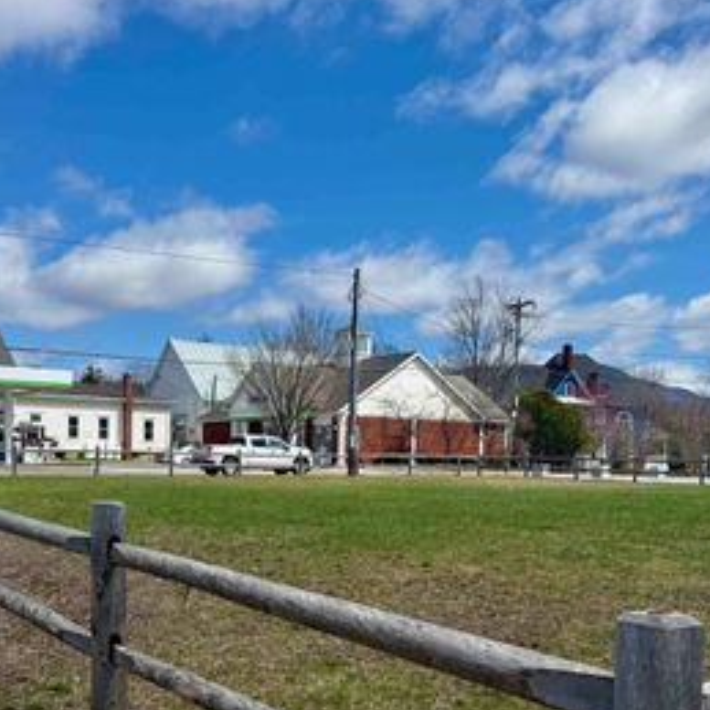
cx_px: 332
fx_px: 951
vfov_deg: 40.6
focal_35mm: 41
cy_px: 451
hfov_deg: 40.9
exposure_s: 1/6173
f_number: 1.78
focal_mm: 6.76
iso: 80
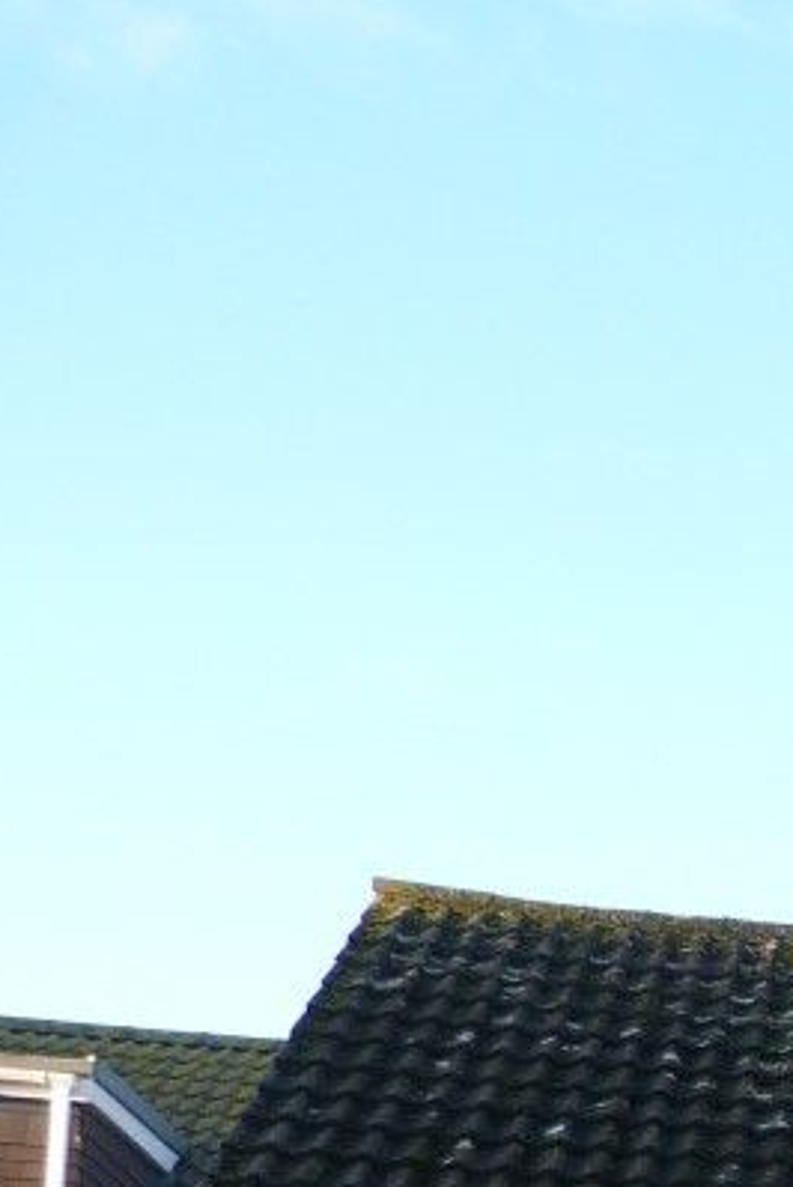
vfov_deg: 19.9
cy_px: 1542
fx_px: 3100
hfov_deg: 11.2
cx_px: 2126
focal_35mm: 94
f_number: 2.8
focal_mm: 4.5
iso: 80
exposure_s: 1/125
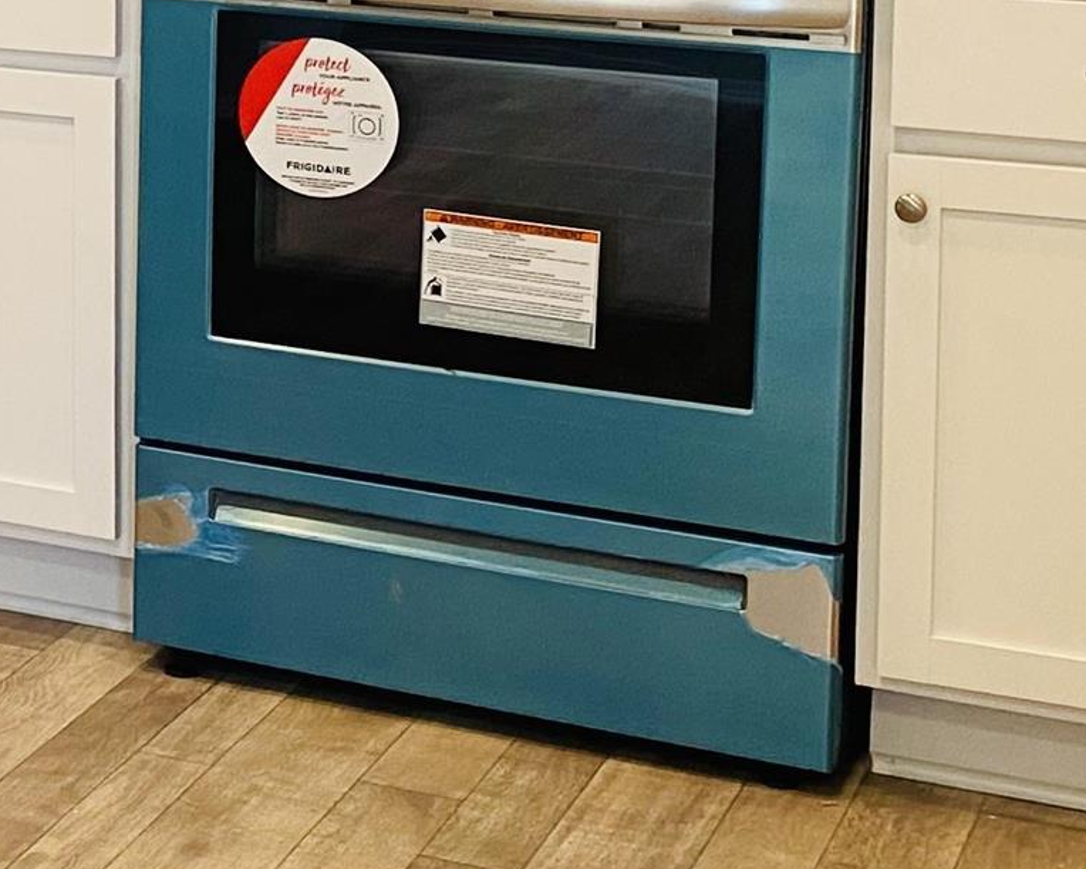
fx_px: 3278
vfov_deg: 14.6
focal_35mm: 102
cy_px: -205
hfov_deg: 16.9
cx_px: -588
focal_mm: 4.25
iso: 200
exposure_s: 1/60
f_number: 1.8
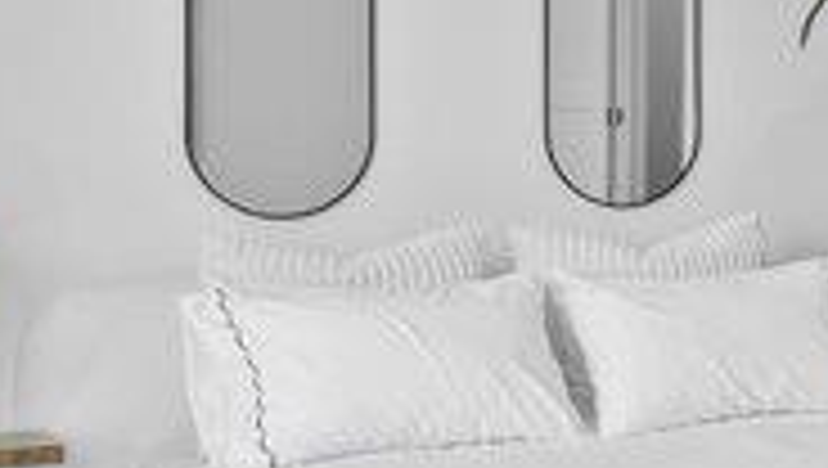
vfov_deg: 13.3
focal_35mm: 91
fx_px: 2000
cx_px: 1476
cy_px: 164
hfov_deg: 18.5
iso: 320
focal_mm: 16
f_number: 9
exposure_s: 1/5
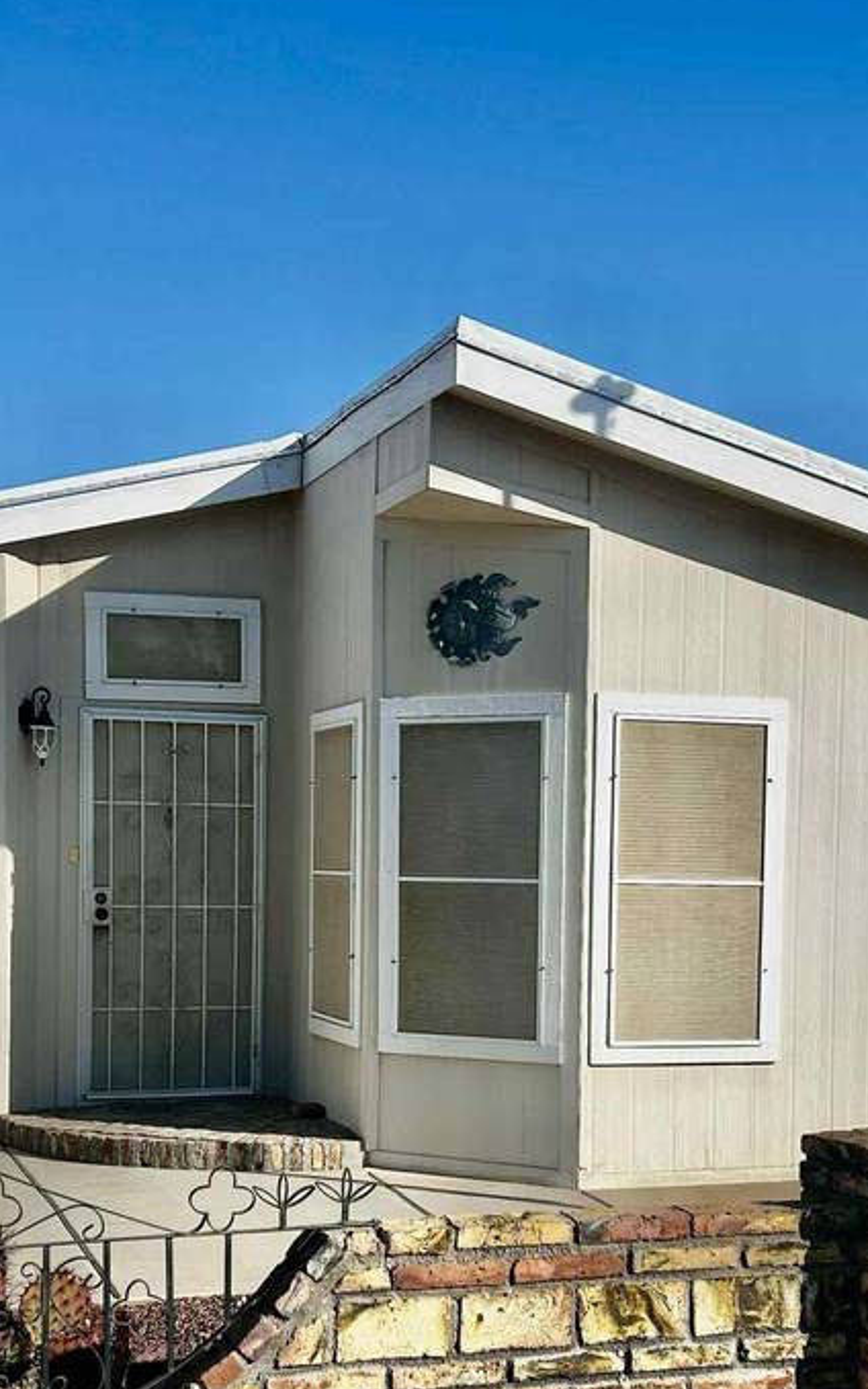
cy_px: 936
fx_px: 1967
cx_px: 424
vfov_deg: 38.4
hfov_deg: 24.9
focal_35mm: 52
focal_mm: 5.7
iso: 50
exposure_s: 1/8696
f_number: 1.5
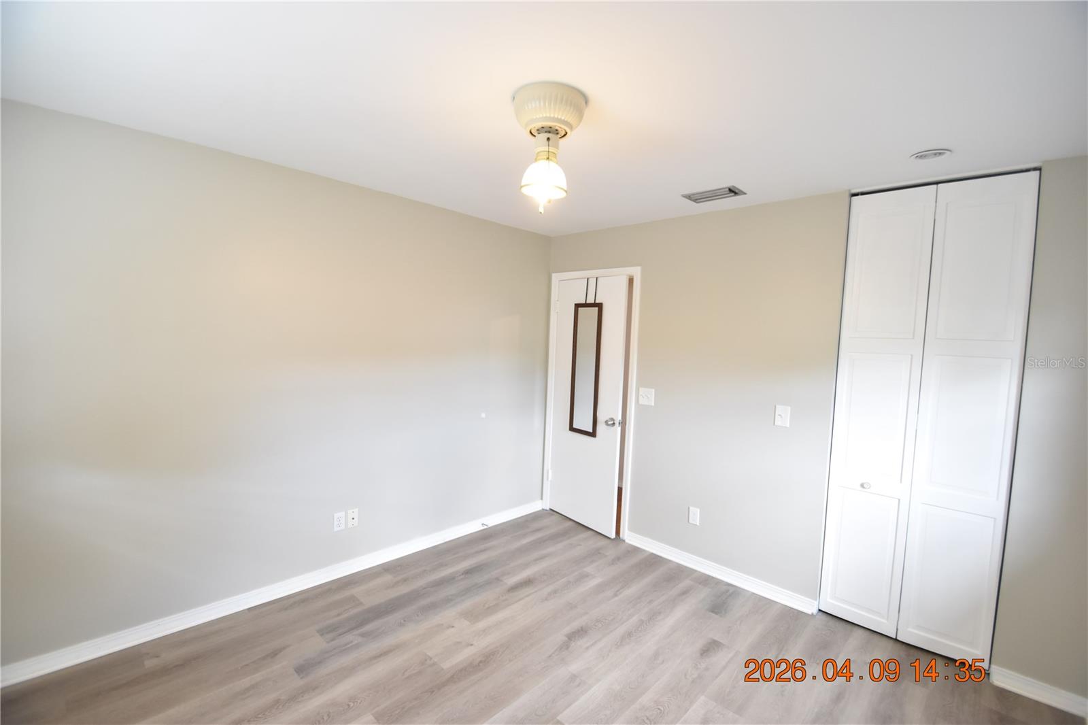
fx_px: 453
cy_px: 362
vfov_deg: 77.3
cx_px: 544
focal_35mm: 15
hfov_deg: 100.4
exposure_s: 1/45
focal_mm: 10
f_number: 3.5
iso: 800
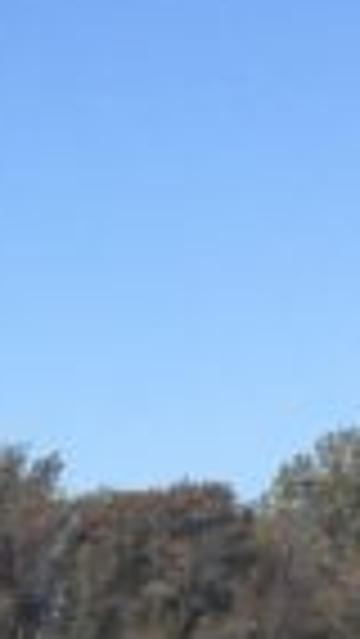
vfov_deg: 8.2
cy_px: 1840
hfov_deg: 4.9
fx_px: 3865
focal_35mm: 228
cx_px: -1040
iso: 32
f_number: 2.2
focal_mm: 4.15
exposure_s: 1/1319
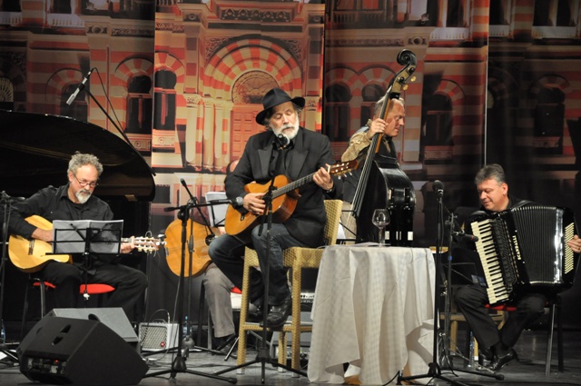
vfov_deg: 8.7
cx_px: 290
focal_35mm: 158
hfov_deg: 13.1
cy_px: 193
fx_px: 2539
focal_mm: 105
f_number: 5.6
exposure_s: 1/100
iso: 1250
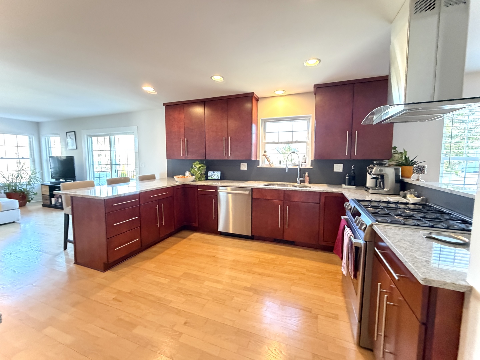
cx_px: 240
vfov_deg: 85.7
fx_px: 194
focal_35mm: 14
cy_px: 180
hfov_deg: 102.1
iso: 640
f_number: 2.2
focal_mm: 2.22
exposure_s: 1/60
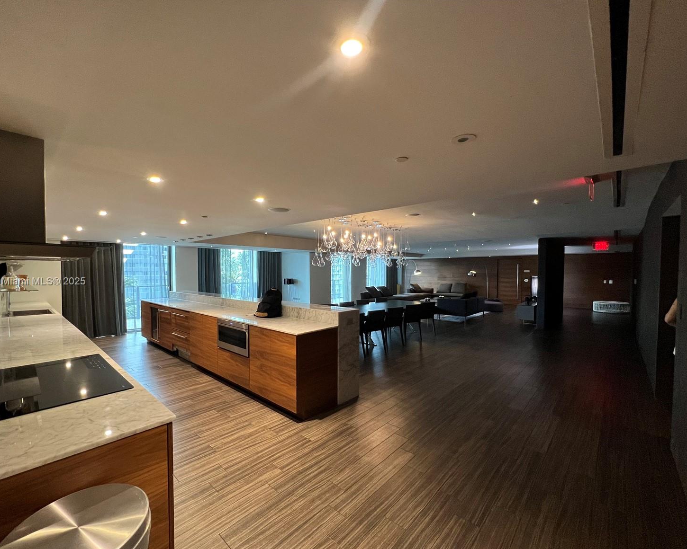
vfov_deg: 88.0
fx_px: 285
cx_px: 313
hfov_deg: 100.4
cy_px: 282
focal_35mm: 14
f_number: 1.8
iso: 400
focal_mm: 1.57
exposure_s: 1/60
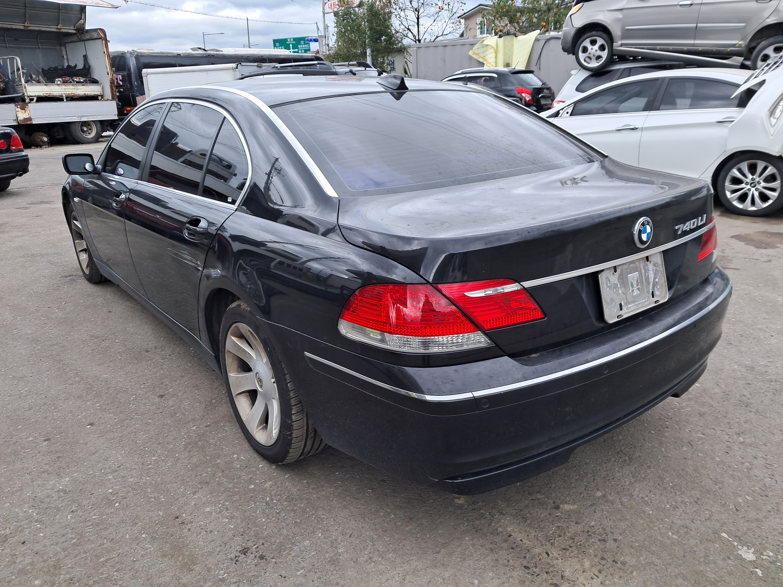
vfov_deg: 51.4
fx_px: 611
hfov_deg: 65.3
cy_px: 294
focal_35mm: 27
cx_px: 392
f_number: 1.8
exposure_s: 1/251
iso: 50
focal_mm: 4
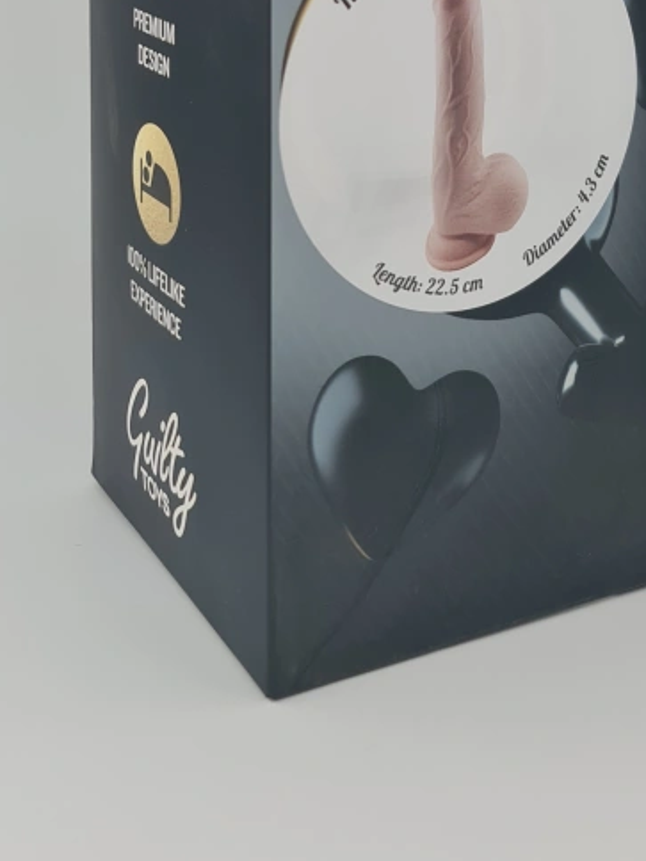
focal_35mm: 62
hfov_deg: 23.6
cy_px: -181
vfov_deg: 27.3
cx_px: 338
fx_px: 1543
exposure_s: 1/236
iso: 50
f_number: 1.8
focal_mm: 7
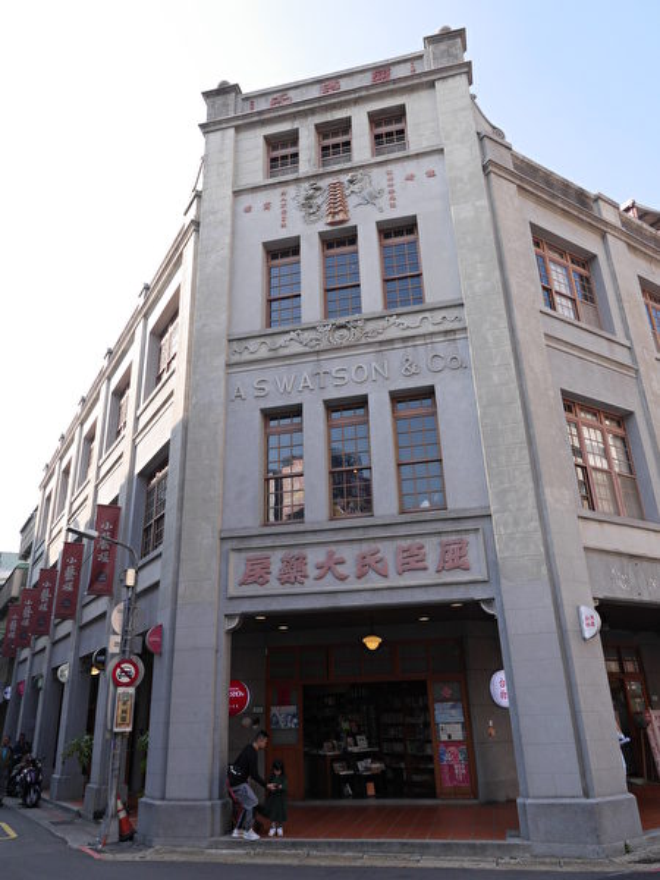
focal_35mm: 24
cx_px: 330
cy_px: 440
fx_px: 610
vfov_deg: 71.6
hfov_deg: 56.8
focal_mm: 12
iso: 400
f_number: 5.5
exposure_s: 1/400
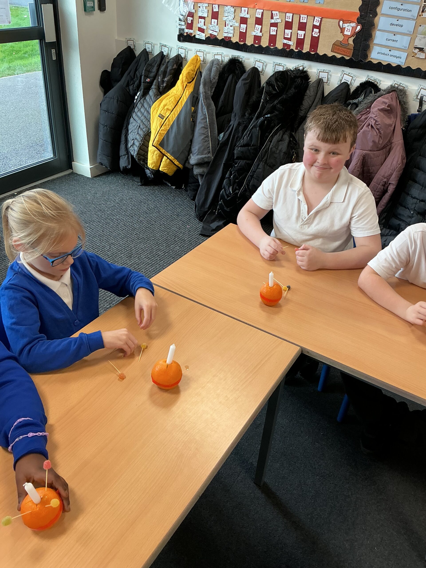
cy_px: 284
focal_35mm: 29
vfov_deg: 61.7
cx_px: 213
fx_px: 476
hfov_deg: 48.2
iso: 64
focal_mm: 3
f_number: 1.8
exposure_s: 1/60
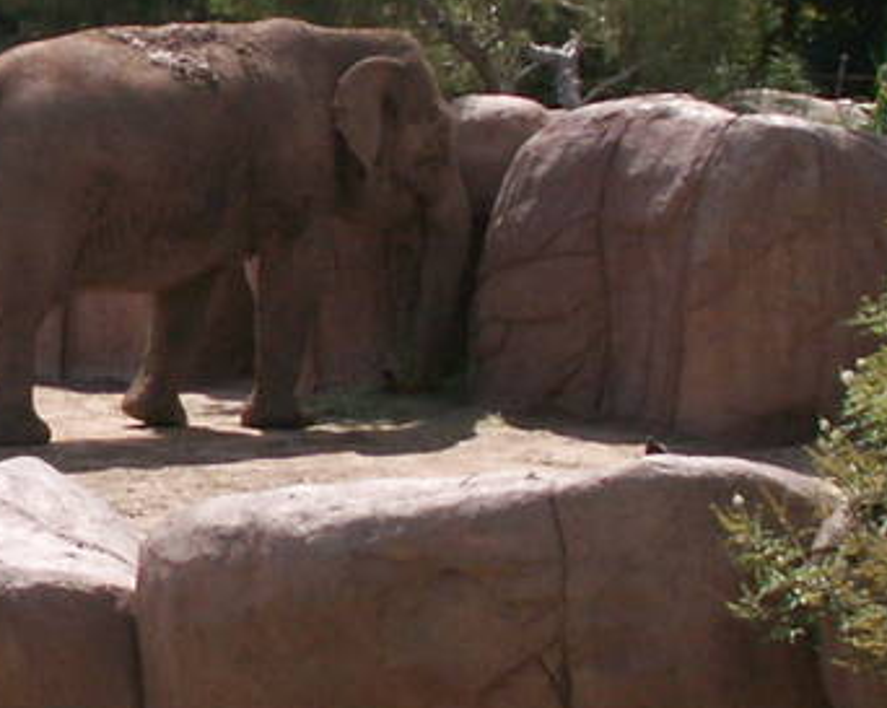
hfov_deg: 11.6
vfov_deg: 9.6
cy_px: 353
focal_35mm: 160
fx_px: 4197
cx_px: -371
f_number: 4.5
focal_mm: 5.86
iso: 50
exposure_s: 1/500
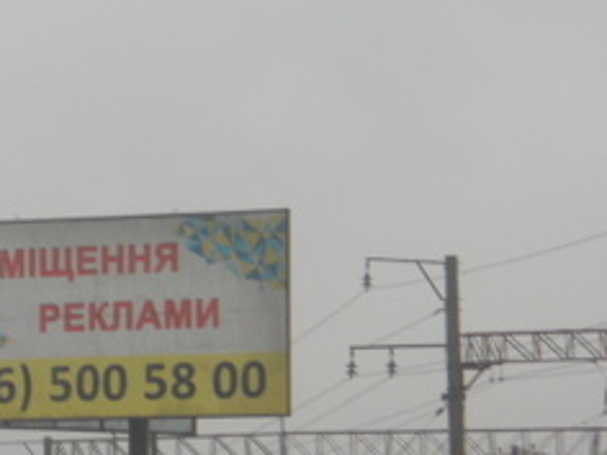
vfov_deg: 6.9
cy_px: 447
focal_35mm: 216
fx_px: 3788
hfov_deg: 9.1
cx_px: -14
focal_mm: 16.5
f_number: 5.4
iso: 80
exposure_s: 1/80
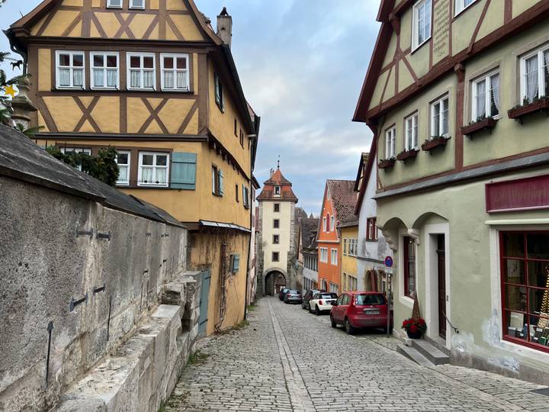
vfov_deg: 53.1
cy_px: 206
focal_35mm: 26
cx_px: 274
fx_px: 412
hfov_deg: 67.3
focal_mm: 5.7
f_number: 1.5
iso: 40
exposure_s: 1/130
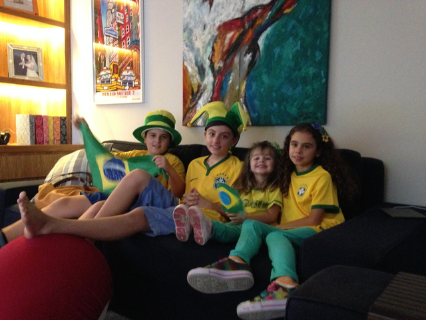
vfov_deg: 42.9
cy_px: 160
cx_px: 213
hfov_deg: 55.4
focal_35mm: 33
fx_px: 406
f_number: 2.4
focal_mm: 4.12
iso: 800
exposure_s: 1/15
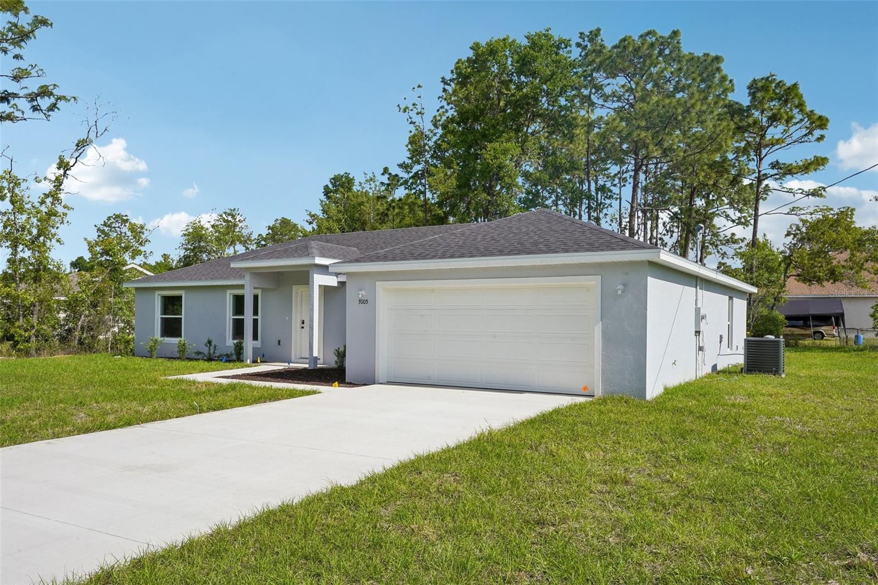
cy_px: 292
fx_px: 683
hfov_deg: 65.5
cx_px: 439
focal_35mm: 28
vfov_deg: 46.4
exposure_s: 1/60
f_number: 20
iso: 100
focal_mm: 28
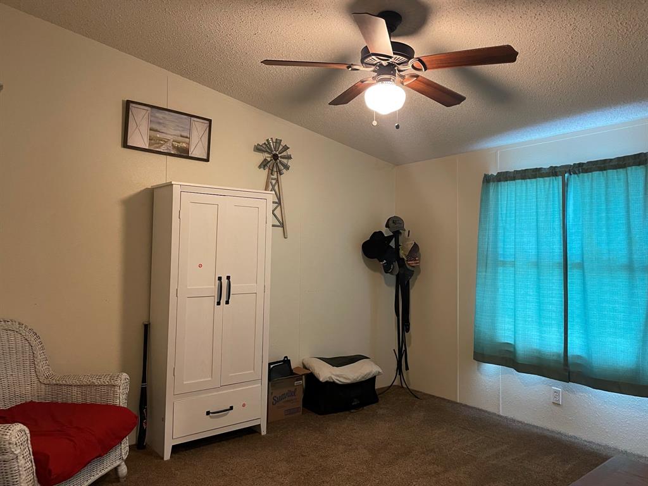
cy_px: 243
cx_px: 324
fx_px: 487
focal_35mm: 26
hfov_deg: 67.3
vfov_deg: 53.1
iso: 400
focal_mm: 4.2
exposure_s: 1/40
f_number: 1.6
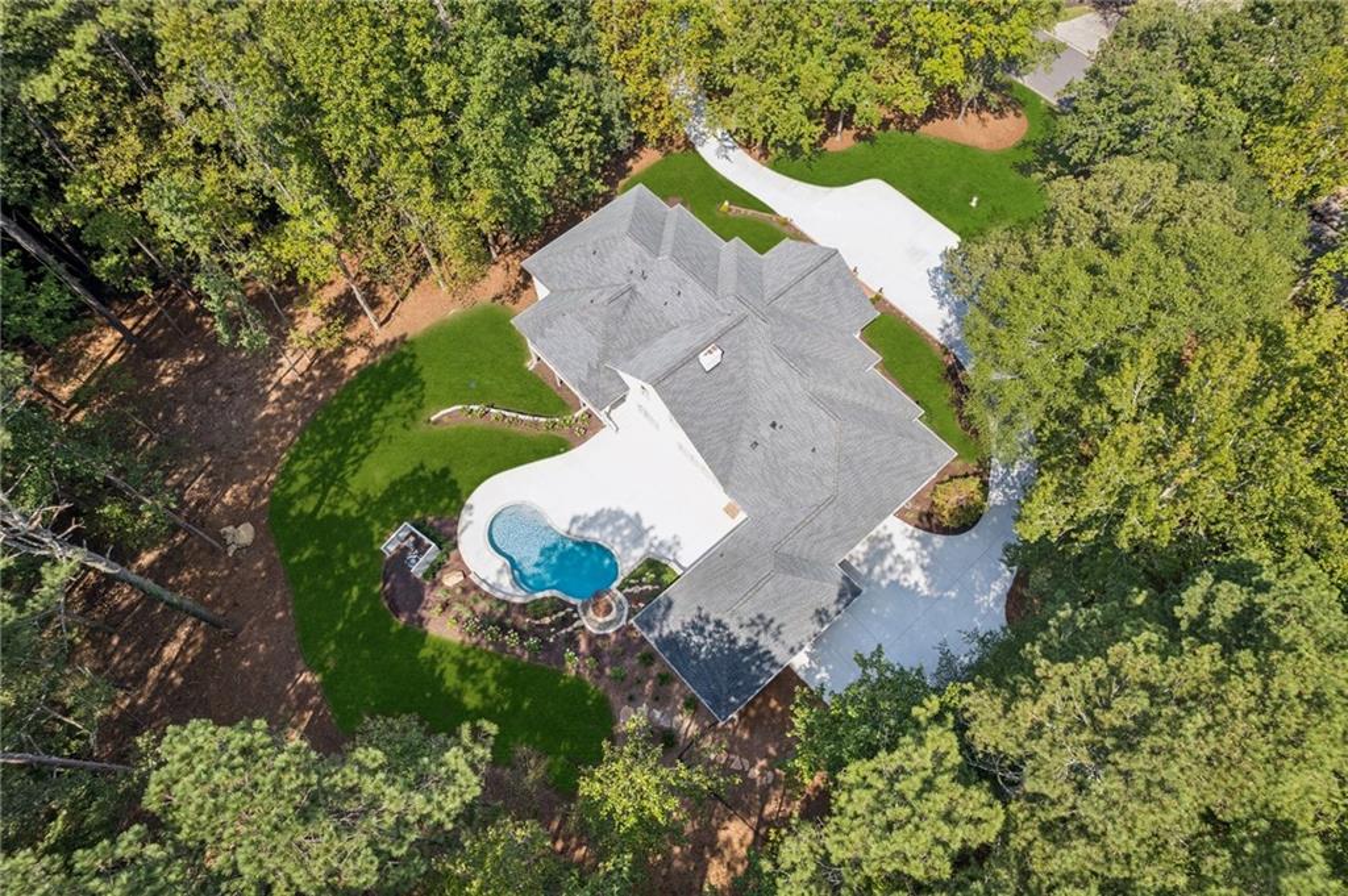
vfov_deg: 57.1
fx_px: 823
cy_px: 448
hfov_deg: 78.6
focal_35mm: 22
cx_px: 674
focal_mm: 8.38
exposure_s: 1/800
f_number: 2.8
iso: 100
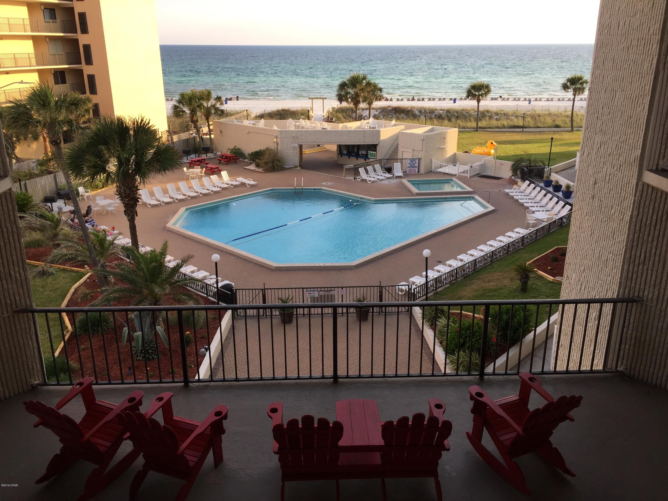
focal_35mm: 29
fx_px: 560
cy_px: 250
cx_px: 334
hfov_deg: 61.7
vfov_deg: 48.2
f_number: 2.2
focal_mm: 4.15
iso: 32
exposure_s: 1/363
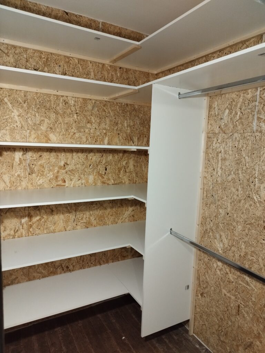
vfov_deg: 71.6
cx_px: 132
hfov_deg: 56.8
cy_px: 176
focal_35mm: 24
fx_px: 245
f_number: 1.89
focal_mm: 5.89
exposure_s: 1/33.3
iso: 980
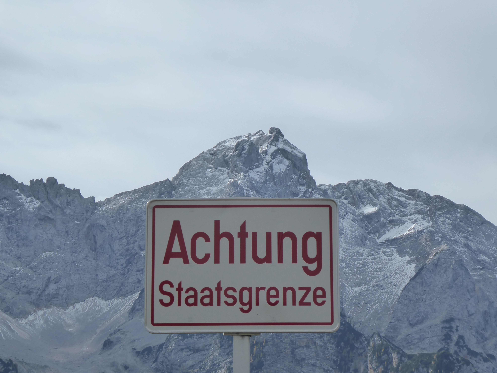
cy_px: 186
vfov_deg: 11.7
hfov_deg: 15.5
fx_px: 1823
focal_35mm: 127
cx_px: 248
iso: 160
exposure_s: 1/800
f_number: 5.6
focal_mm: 20.6
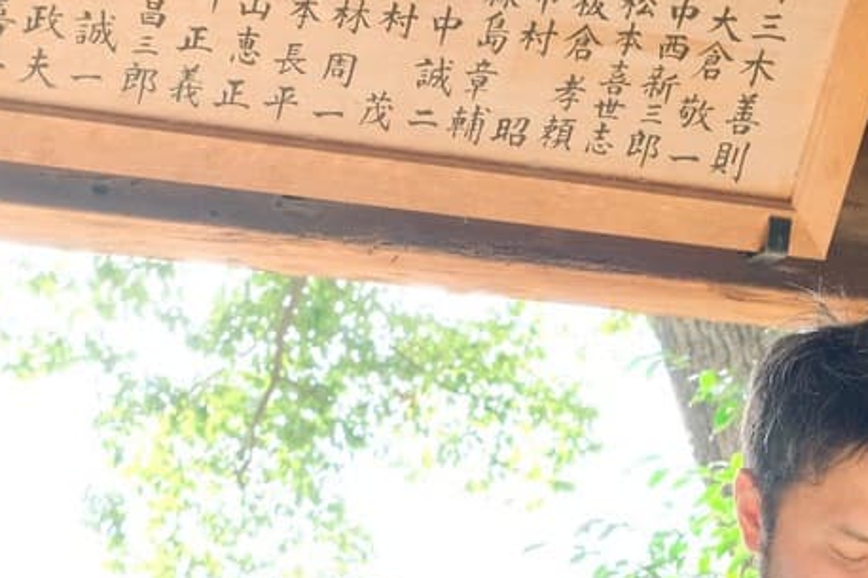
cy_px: 589
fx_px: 3109
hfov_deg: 15.9
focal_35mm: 129
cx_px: 434
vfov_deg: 10.5
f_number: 6.4
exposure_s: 1/80
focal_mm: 27.5
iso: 800
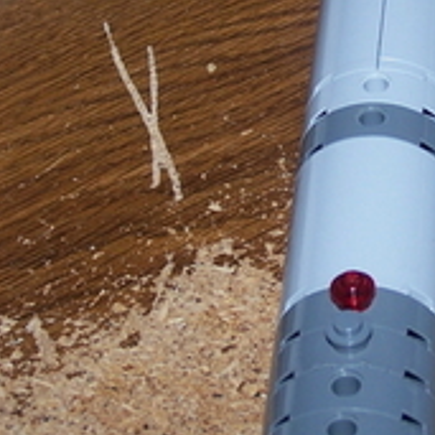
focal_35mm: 160
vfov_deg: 10.9
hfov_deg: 10.8
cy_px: 136
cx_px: 438
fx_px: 2275
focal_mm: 10.7
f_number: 3.2
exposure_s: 1/60
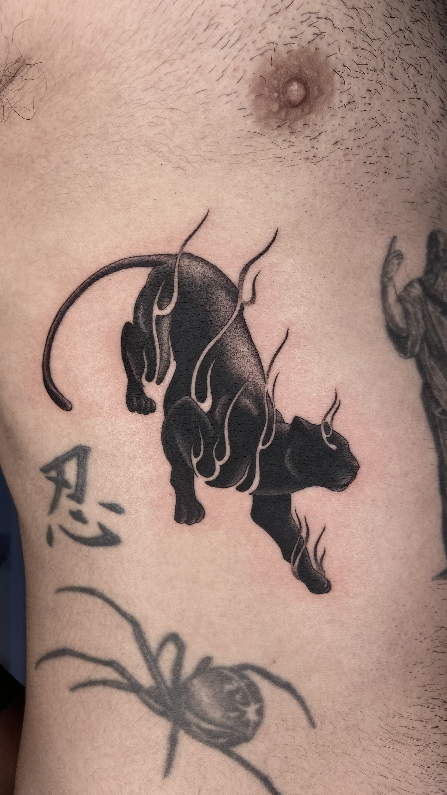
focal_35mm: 29
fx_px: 611
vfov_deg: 66.1
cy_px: 397
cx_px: 224
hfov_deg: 40.2
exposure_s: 1/259
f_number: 1.8
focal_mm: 4.25
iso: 32
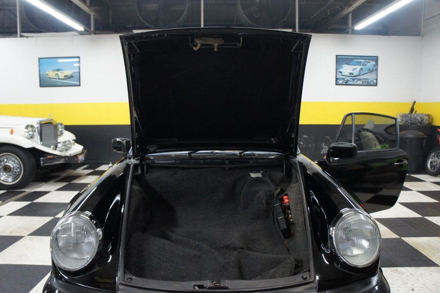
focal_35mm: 27
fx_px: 330
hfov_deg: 67.4
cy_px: 146
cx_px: 220
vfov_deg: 47.9
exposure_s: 1/125
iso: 1600
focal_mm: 18
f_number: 3.5
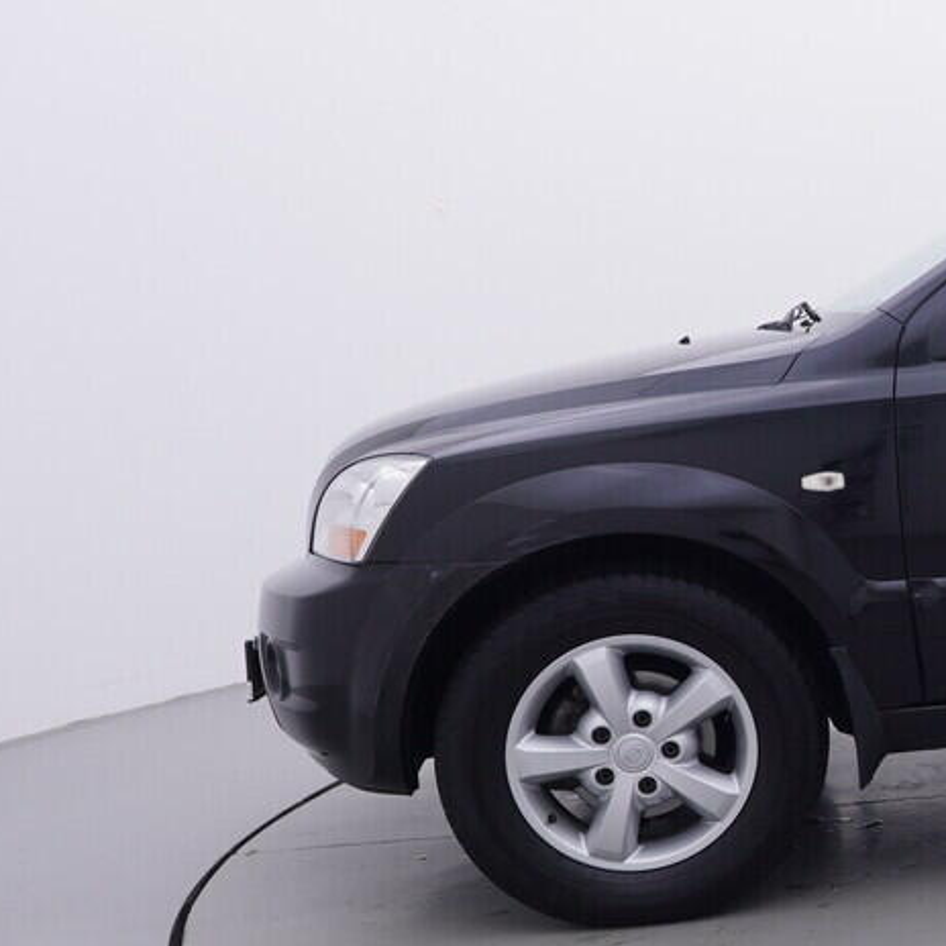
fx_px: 1834
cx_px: 1291
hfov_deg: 24.5
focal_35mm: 59
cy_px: 524
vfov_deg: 28.9
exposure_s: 1/80
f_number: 5
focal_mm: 15
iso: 200
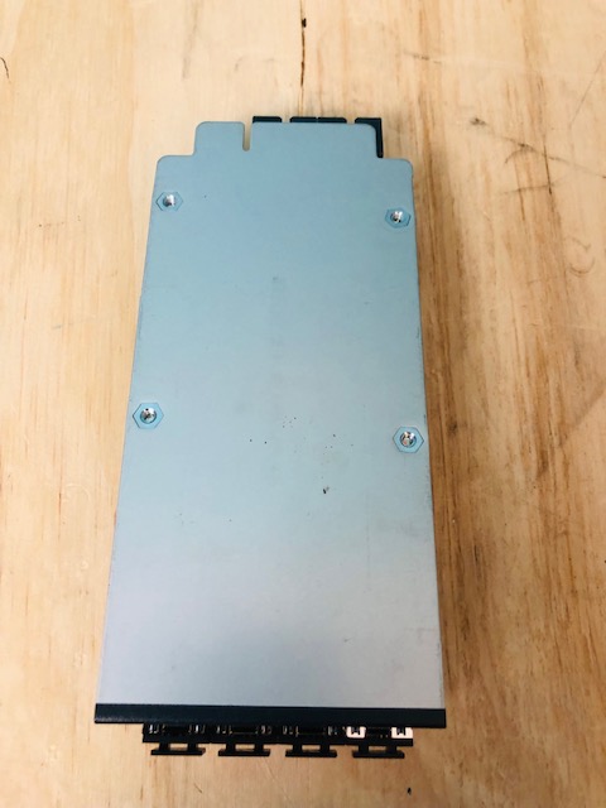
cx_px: 303
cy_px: 404
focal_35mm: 28
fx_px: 654
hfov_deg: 49.7
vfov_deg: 63.4
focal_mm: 3.99
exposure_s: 1/30
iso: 40
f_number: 1.8
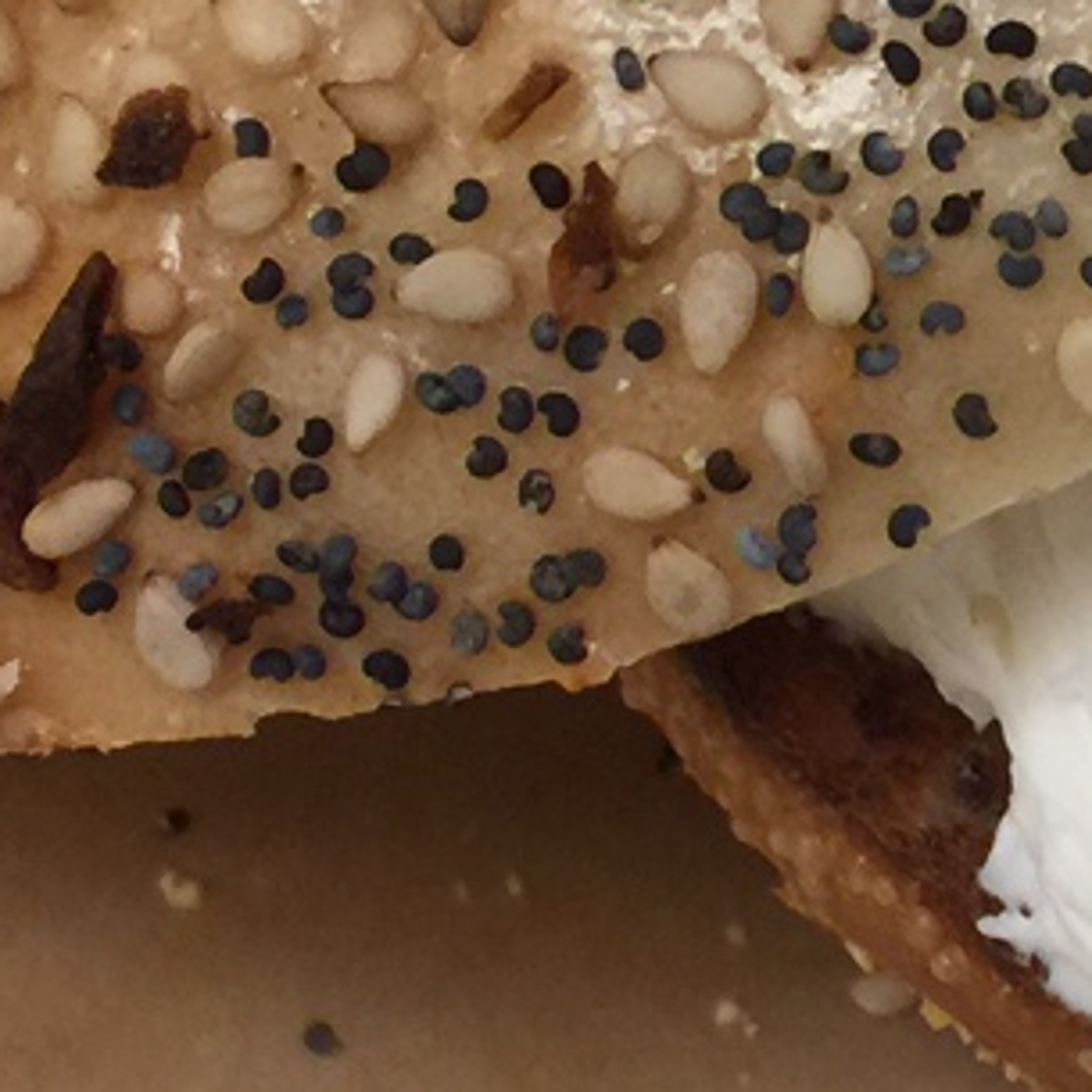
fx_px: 4890
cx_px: 1479
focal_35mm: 137
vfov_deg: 12.7
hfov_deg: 12.3
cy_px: 376
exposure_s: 1/17
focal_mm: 4.15
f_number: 2.2
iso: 50
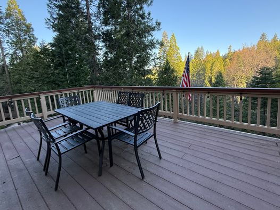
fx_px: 129
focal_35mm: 16
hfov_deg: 93.9
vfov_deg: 77.7
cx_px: 159
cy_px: 91
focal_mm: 2.22
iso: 64
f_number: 2.2
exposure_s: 1/160
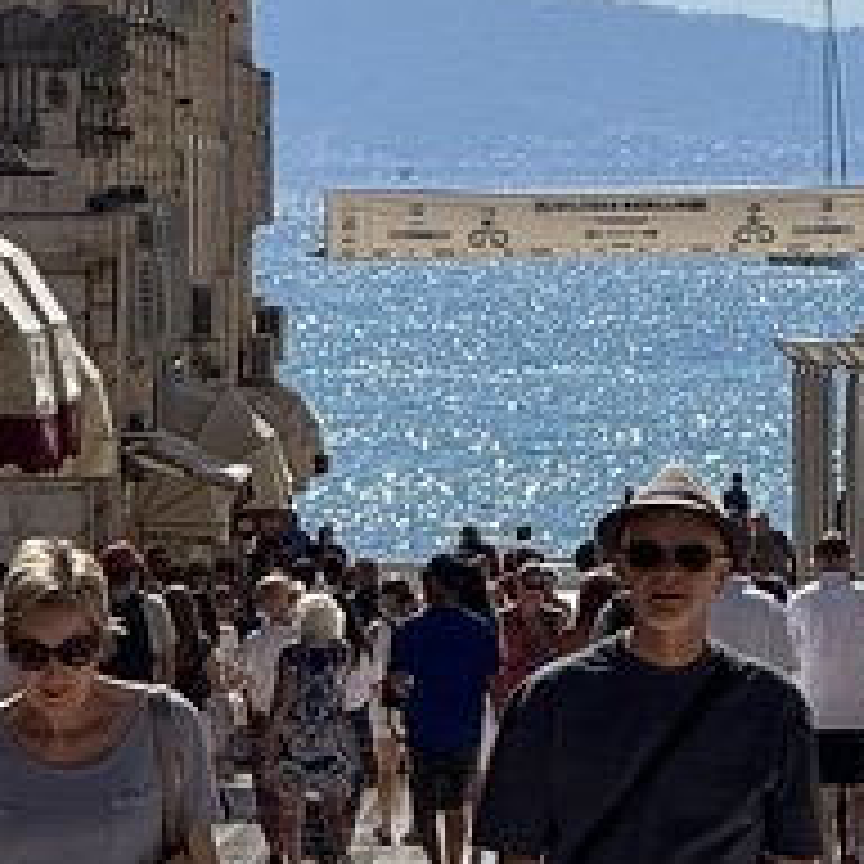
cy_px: -513
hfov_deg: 3.1
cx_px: 1071
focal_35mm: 567
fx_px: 16011
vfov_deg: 3.1
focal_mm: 15.66
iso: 50
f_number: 2.8
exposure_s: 1/3058
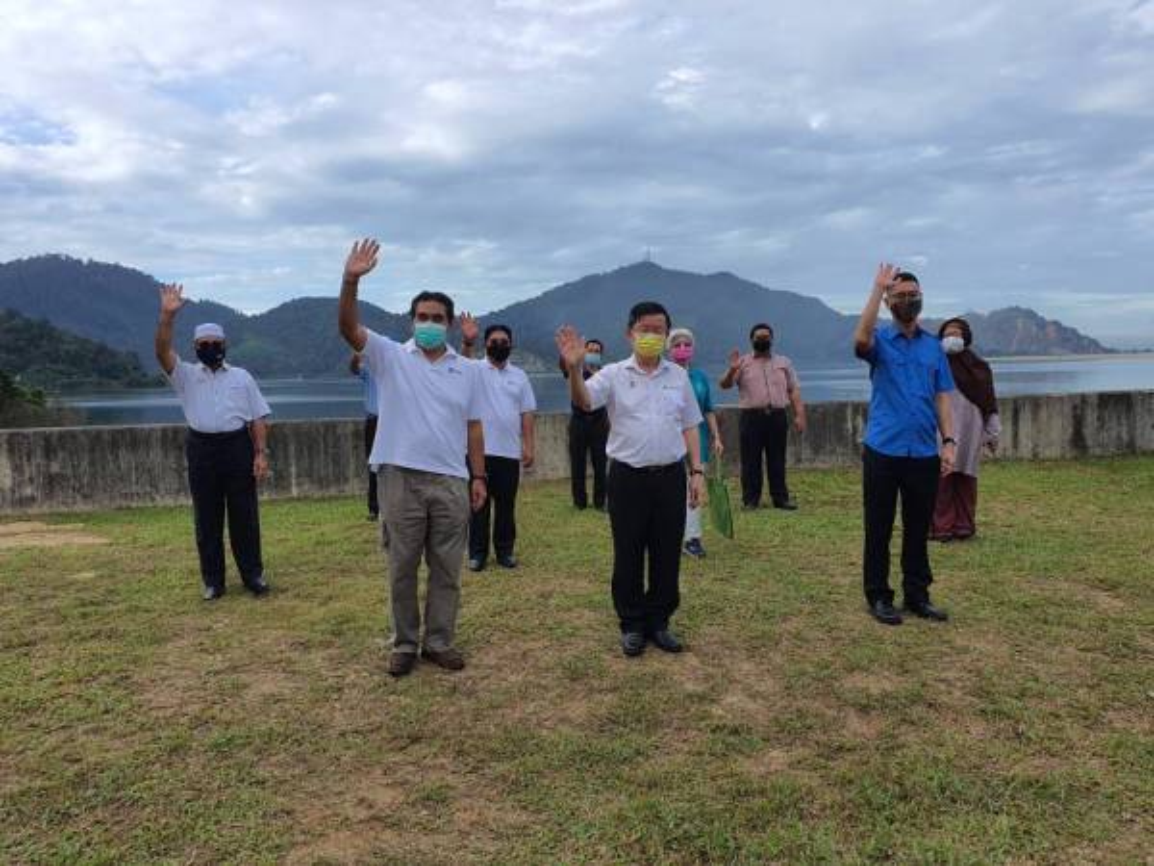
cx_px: 577
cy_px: 433
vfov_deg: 53.1
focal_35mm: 26
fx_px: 867
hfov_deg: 67.3
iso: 50
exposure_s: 1/1312
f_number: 2.4
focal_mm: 4.3
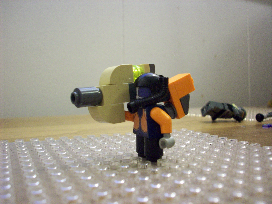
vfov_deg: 38.7
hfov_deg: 50.1
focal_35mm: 37
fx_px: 291
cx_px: 136
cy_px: 102
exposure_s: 1/8
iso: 200
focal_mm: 6.2
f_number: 2.8
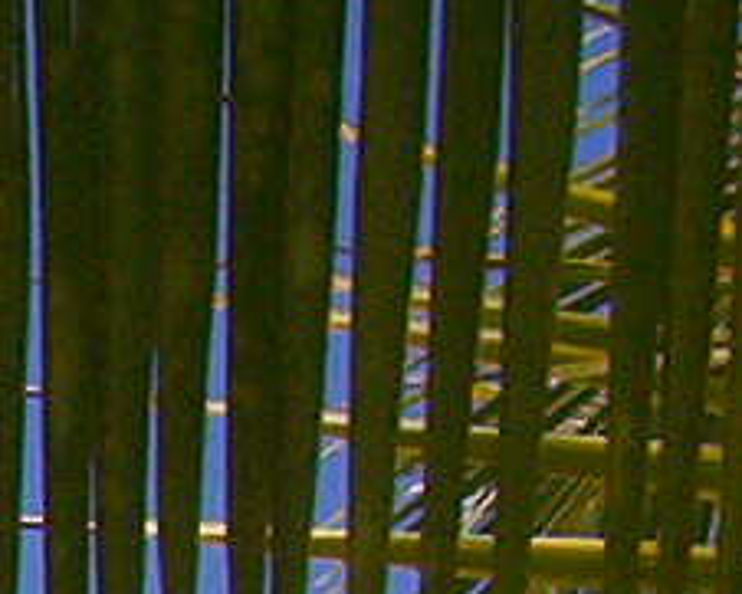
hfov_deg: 6.0
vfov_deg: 4.9
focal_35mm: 304
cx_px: -1182
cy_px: 1546
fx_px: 6679
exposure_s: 1/1416
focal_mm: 5.77
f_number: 5.17
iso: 100
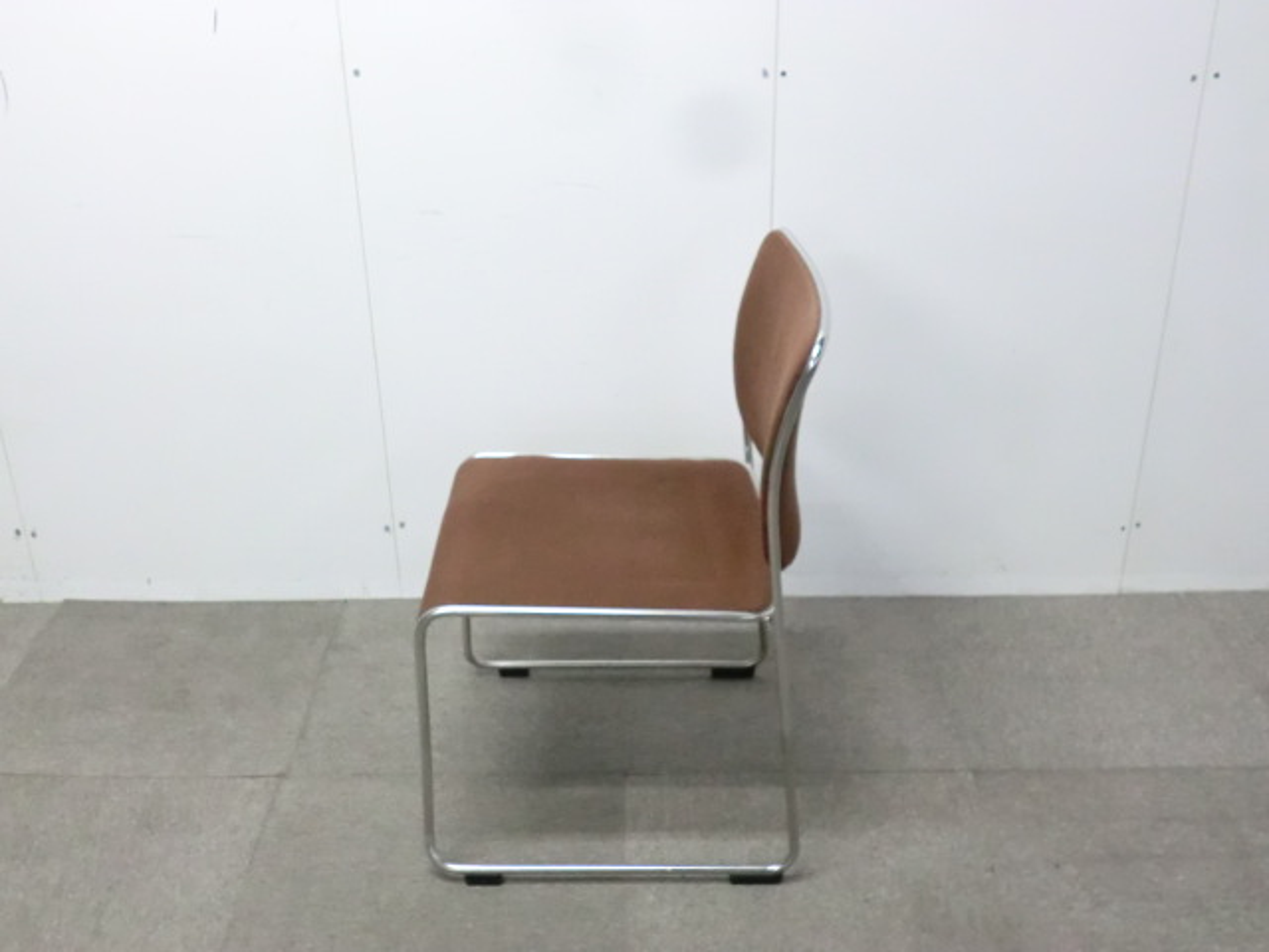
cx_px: 634
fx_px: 1393
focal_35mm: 38
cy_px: 476
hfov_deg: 49.0
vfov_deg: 37.7
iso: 800
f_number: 3.9
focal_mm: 6.9
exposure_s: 1/40
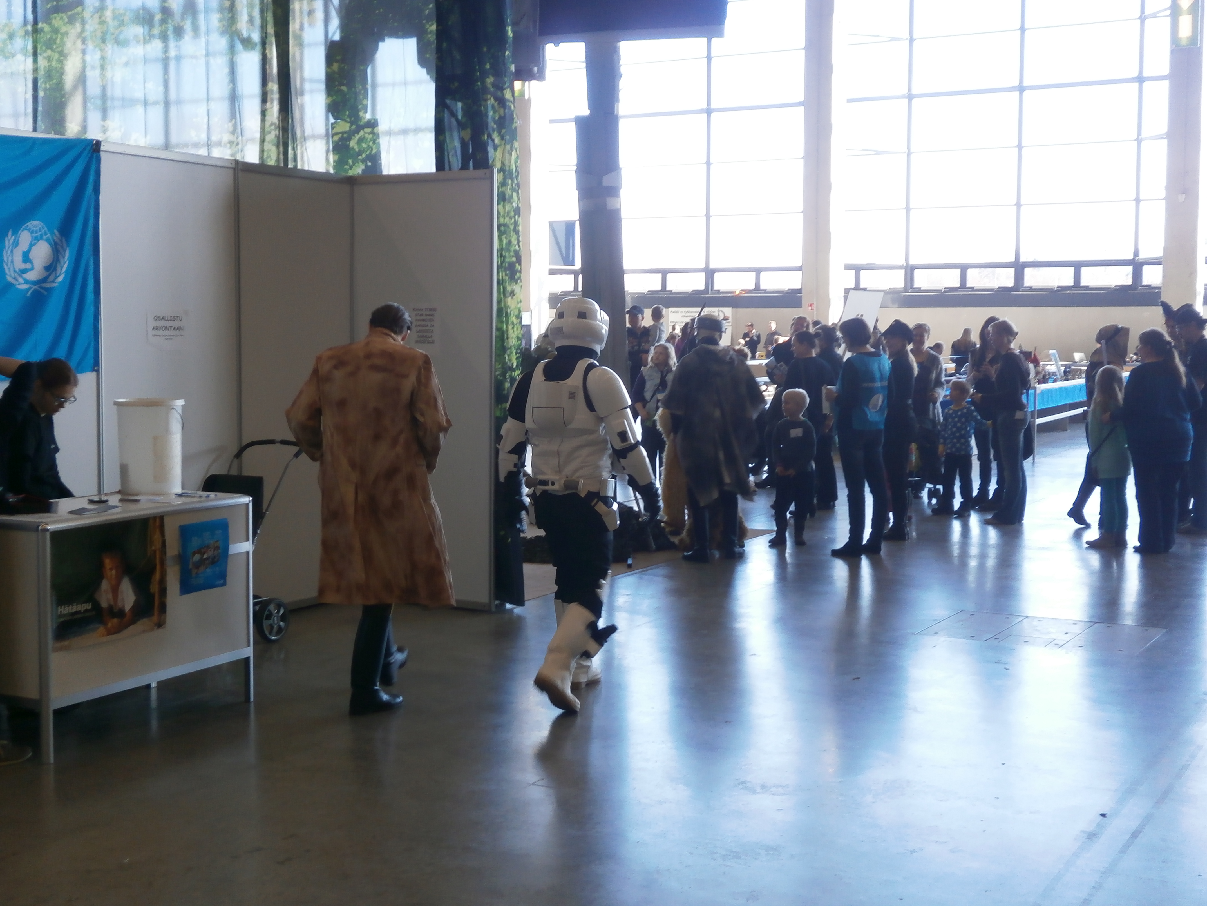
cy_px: 453
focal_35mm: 47
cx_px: 604
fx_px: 1639
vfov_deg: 30.9
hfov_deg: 40.4
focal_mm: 8.3
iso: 100
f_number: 3.4
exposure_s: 1/40
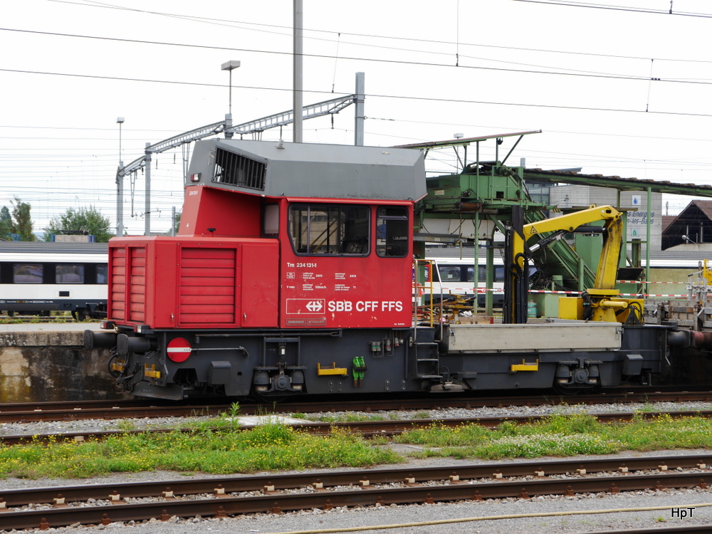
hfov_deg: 23.3
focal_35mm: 84
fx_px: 1728
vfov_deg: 17.6
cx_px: 356
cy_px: 267
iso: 160
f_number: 7.1
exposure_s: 1/200
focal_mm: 42
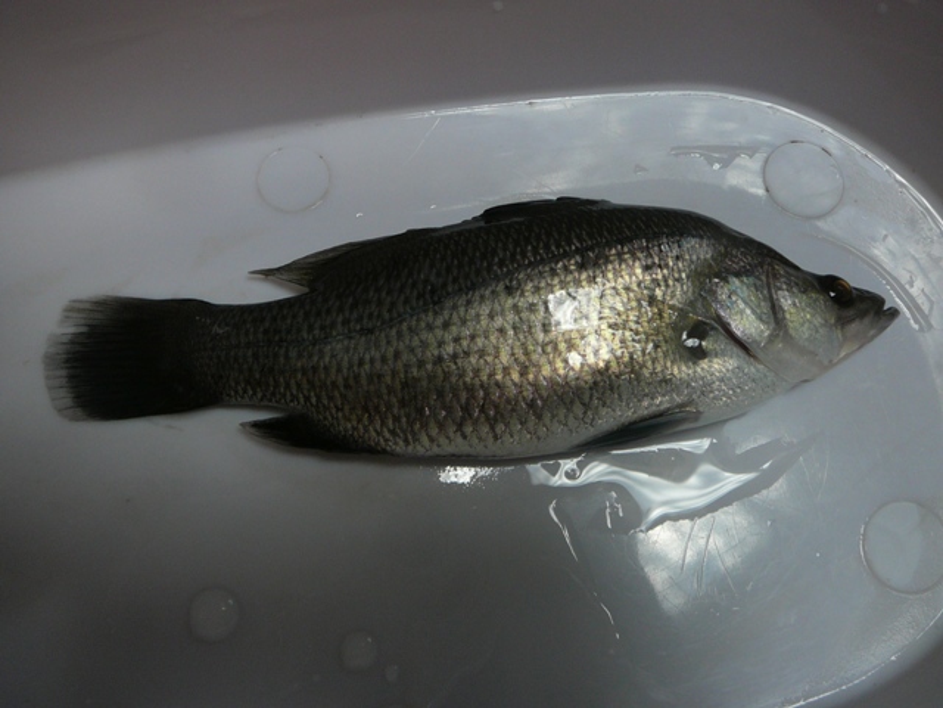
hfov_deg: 52.6
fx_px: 953
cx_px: 472
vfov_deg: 40.7
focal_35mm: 35
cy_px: 354
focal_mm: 5.2
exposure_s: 1/40
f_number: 2.8
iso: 100
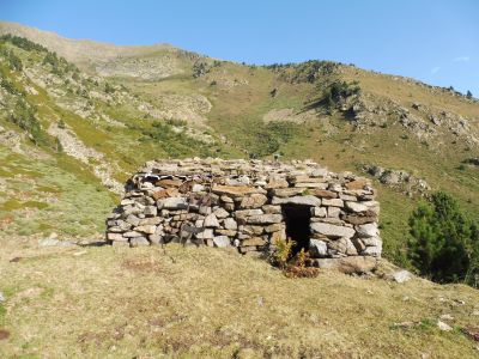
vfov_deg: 56.8
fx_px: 332
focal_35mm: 24
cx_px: 240
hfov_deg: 71.6
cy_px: 180
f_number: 4
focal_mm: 4.3
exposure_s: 1/400
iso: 100
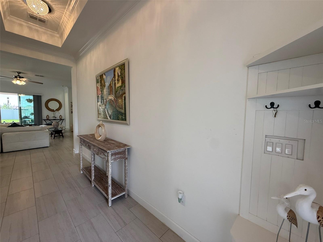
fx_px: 131
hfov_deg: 102.1
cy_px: 121
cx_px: 162
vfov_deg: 85.7
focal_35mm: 14
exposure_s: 1/120
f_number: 2.2
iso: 125
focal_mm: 2.22
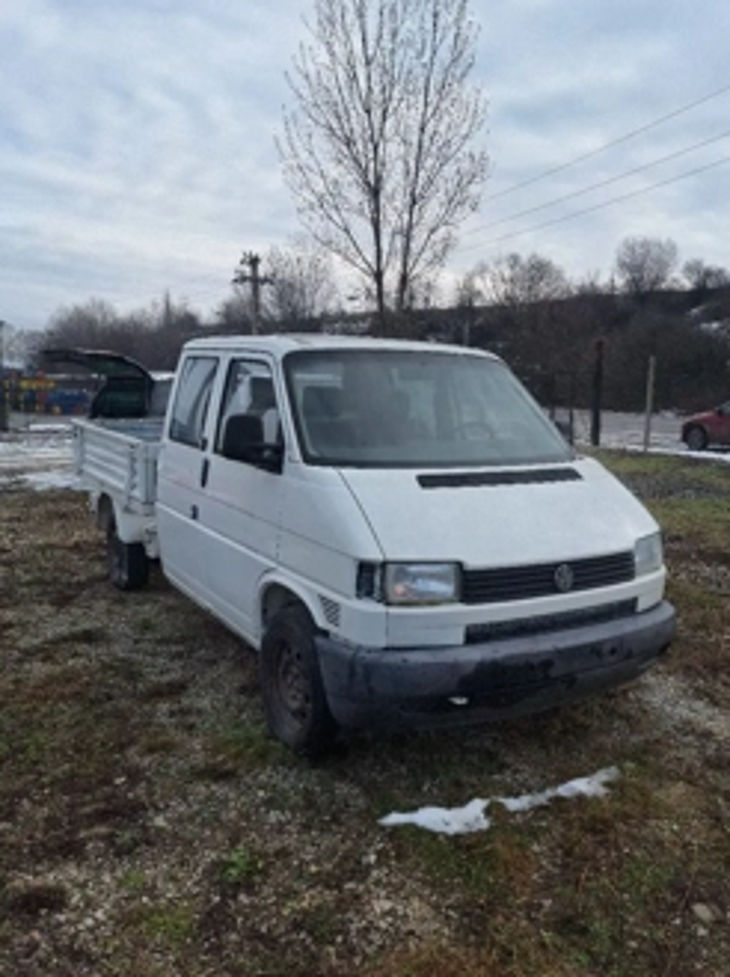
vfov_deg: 63.5
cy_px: 469
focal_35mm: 28
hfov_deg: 49.5
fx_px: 789
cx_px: 424
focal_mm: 5.54
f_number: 1.8
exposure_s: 1/1667
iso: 40
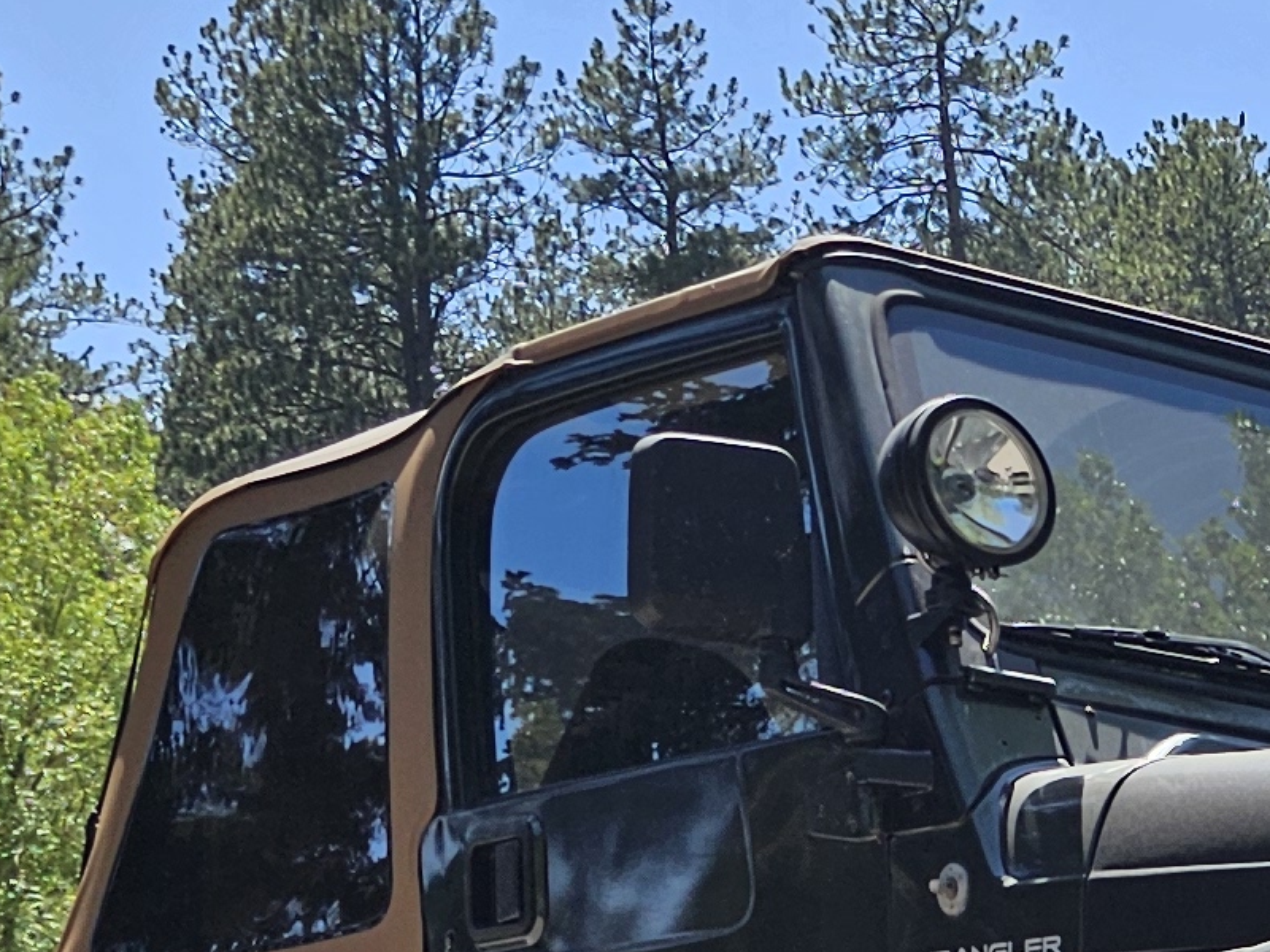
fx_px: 4219
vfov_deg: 11.7
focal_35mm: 115
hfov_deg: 13.9
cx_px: 2708
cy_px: 1818
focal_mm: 6.3
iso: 10
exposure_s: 1/458
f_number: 1.7
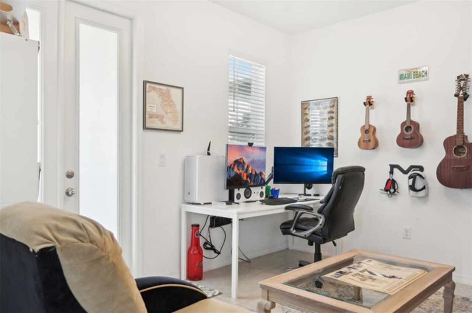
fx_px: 334
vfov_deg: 50.3
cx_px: 236
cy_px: 156
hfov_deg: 70.5
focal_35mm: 26
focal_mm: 25.5
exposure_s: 1/40
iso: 400
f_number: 8
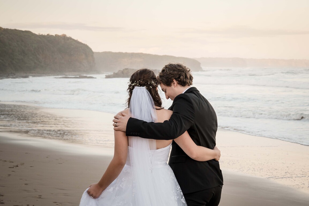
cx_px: 154
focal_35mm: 70
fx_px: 600
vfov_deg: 19.4
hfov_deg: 28.9
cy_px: 103
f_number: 9
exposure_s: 1/200
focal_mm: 70
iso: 800
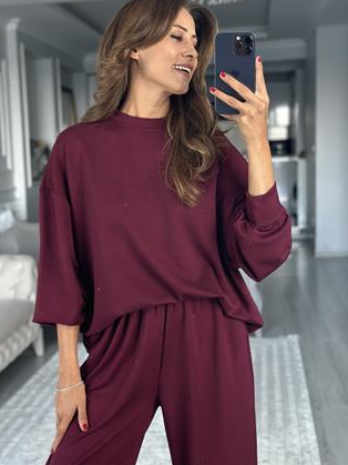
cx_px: 172
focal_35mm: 58
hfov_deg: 25.2
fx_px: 778
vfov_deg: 33.2
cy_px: 221
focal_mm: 6.86
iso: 160
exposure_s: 1/60
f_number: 1.78
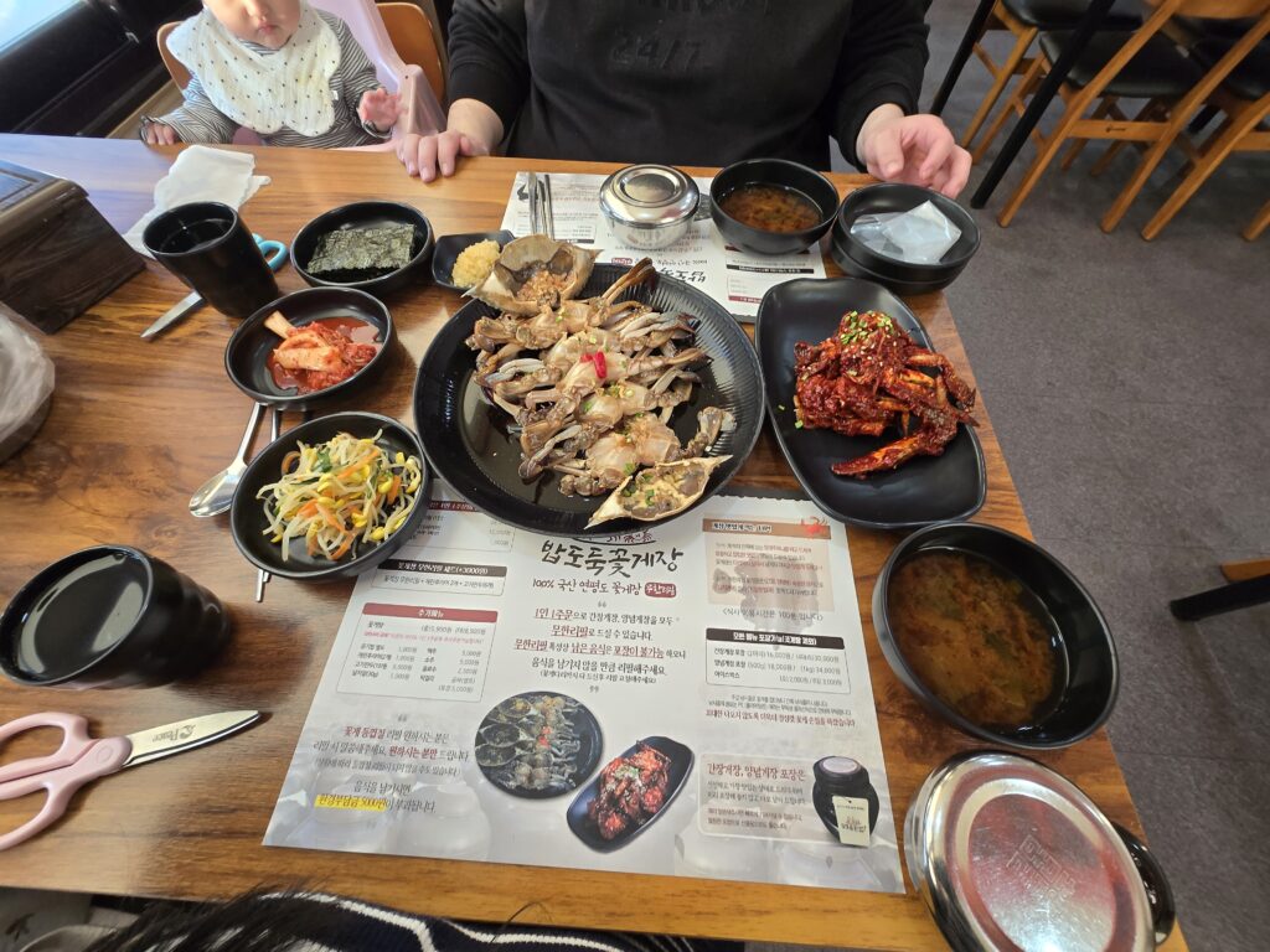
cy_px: 476
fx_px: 477
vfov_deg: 89.9
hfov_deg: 106.2
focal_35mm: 13
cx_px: 635
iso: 80
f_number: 2.2
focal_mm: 1.7
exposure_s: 1/60
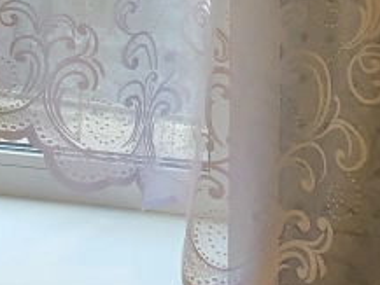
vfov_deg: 9.4
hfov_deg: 12.8
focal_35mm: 150
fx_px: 1648
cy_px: -254
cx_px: -77
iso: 100
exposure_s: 1/109
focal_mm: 4.25
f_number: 1.8
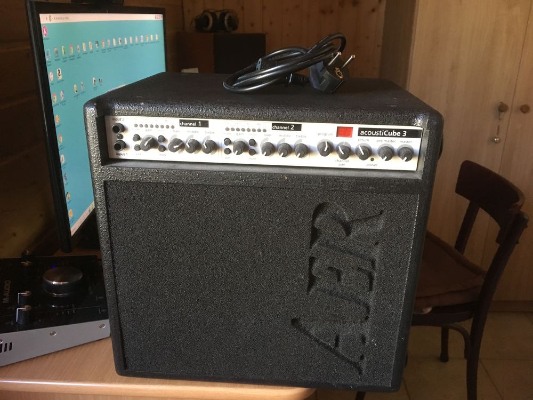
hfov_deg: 61.7
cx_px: 266
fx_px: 447
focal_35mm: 29
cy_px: 200
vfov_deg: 48.2
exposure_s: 1/33
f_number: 2.2
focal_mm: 4.15
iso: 250
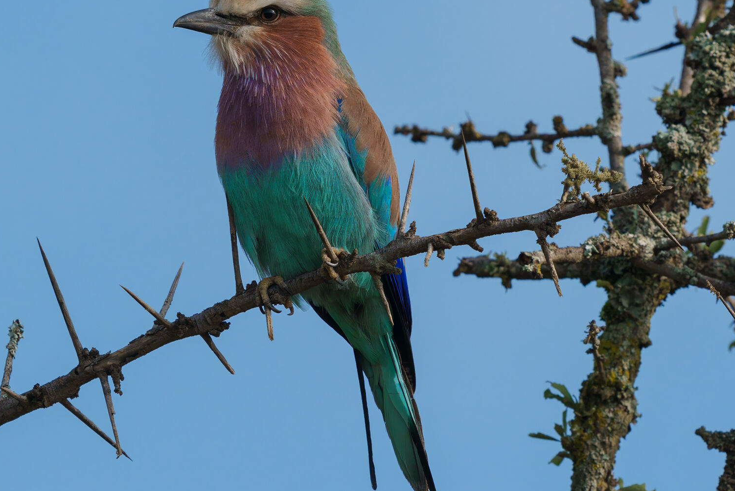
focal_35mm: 639
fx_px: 13048
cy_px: 254
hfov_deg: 3.2
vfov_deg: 2.2
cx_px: 190
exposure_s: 1/2000
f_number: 5
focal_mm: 400
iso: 250
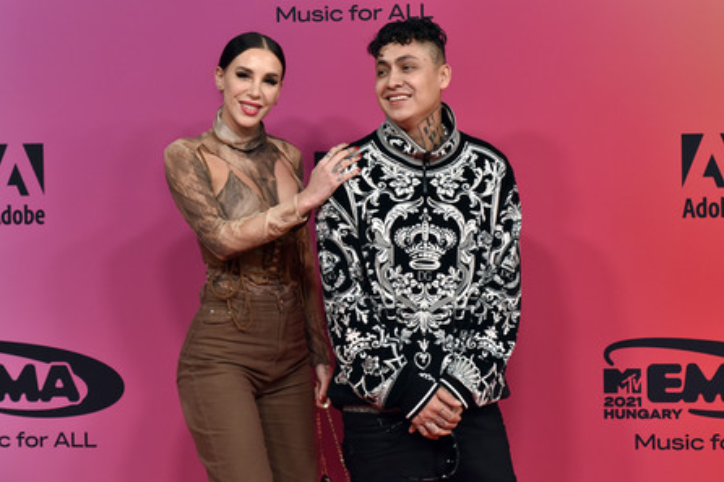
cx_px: 363
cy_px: 242
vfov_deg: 14.7
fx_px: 1870
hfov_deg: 21.9
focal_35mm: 93
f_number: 5.6
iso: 2000
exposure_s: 1/200
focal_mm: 92
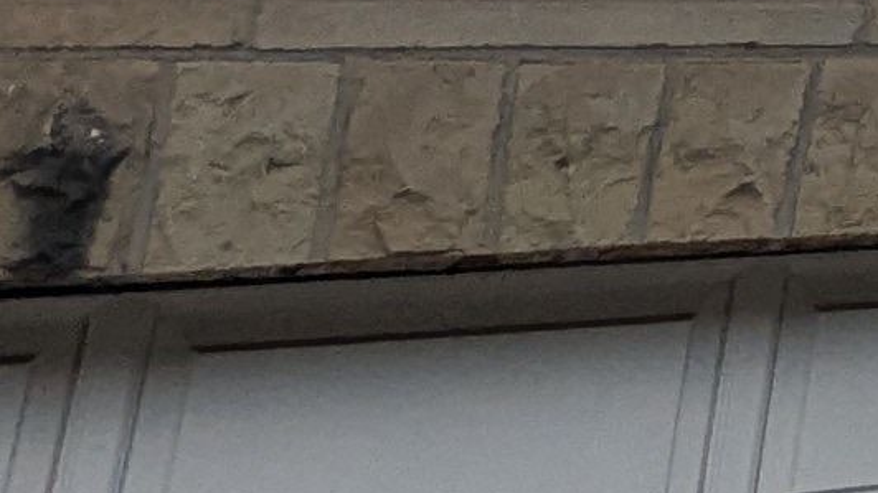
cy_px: -1161
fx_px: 3119
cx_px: 2429
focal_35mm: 134
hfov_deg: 11.5
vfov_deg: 7.5
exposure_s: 1/2160
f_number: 2.2
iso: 53
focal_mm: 2.35
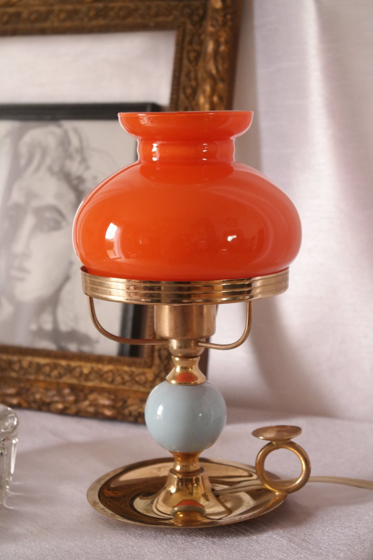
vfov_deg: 26.3
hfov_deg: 17.7
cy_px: 280
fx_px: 1197
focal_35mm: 77
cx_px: 186
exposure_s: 1/30
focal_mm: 50
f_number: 9
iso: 1600
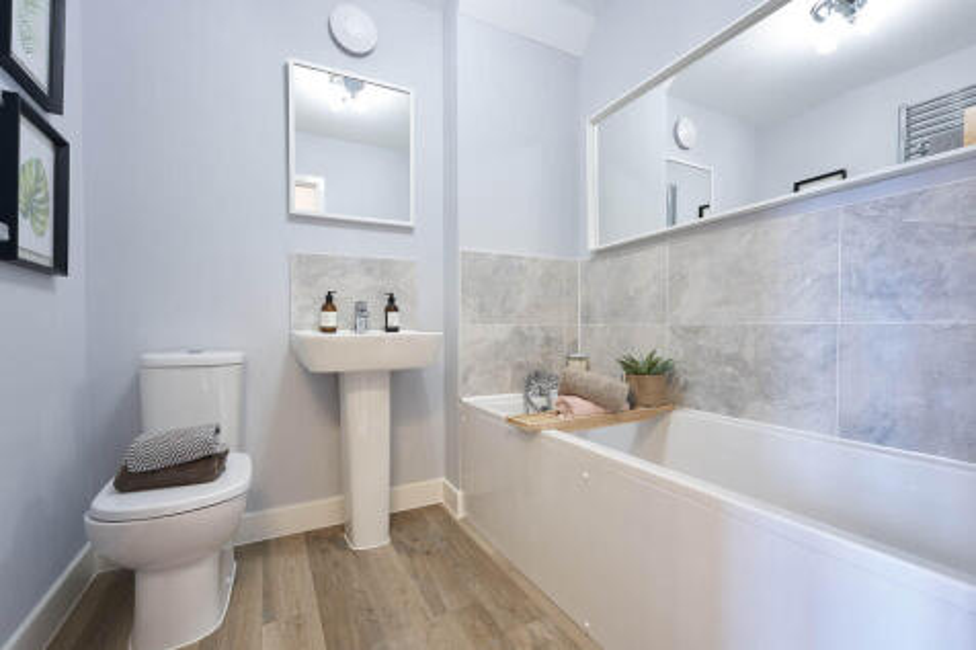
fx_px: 428
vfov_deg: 74.4
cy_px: 325
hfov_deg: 97.5
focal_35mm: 16
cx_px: 488
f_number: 7.1
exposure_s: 2
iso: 100
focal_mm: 15.8
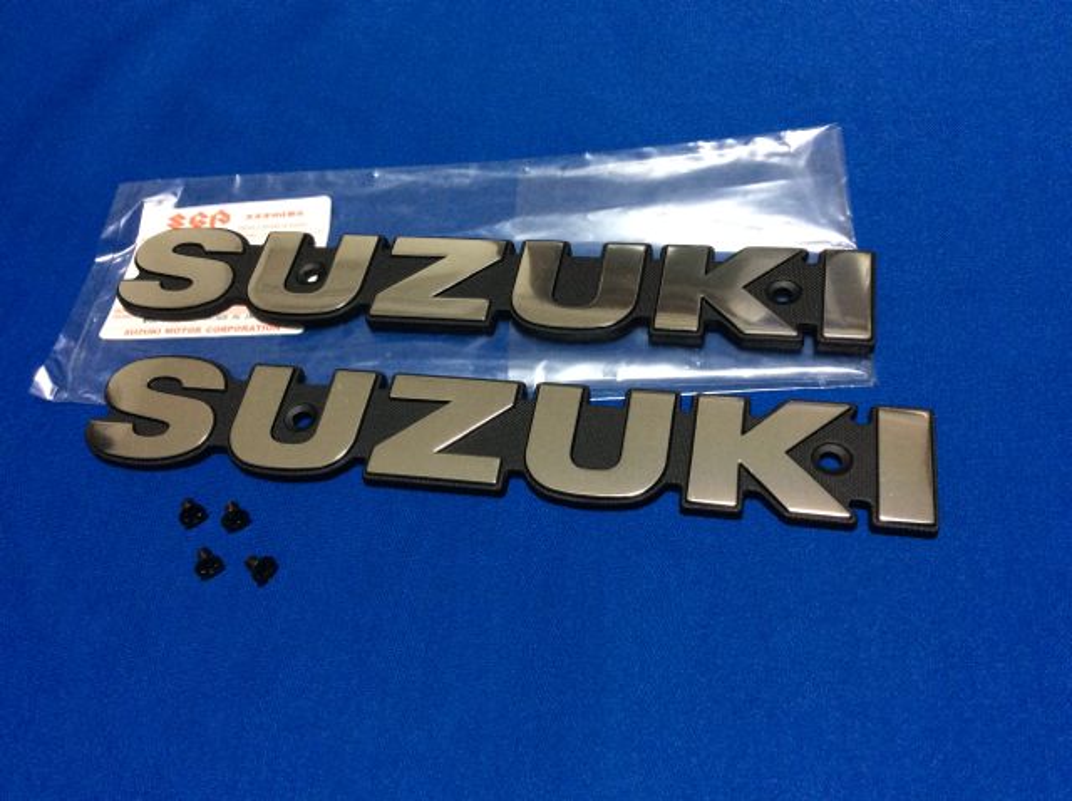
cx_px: 536
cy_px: 400
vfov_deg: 44.1
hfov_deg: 56.9
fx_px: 990
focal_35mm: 32
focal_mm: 3.3
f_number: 2.4
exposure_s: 1/24
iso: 160
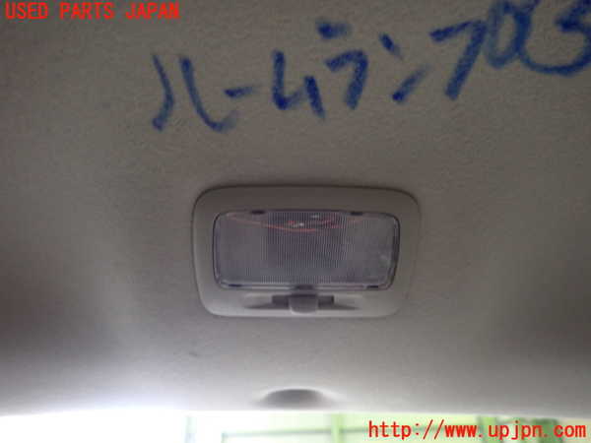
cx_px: 296
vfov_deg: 54.9
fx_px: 427
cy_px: 222
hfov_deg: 69.4
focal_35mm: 25
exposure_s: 1/25
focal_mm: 4.5
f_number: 2
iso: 800
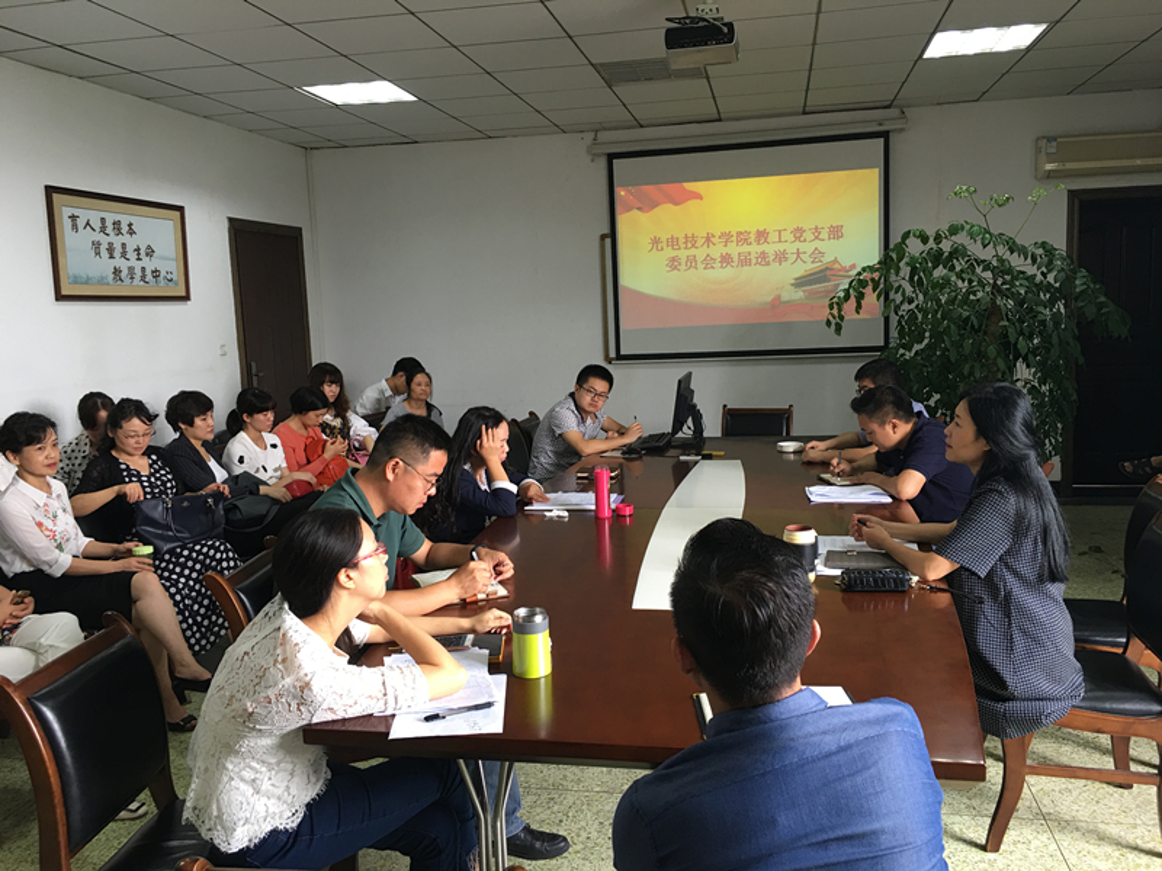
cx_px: 581
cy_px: 436
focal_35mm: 29
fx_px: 973
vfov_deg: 48.2
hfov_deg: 61.7
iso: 32
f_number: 2.2
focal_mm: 4.15
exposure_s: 1/17
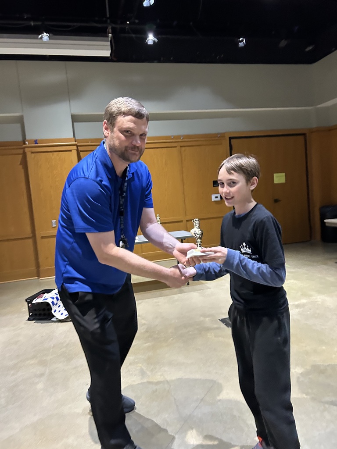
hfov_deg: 53.1
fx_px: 337
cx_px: 168
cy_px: 224
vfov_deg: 67.3
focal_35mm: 26
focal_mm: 5.7
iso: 500
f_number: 1.5
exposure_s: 1/40
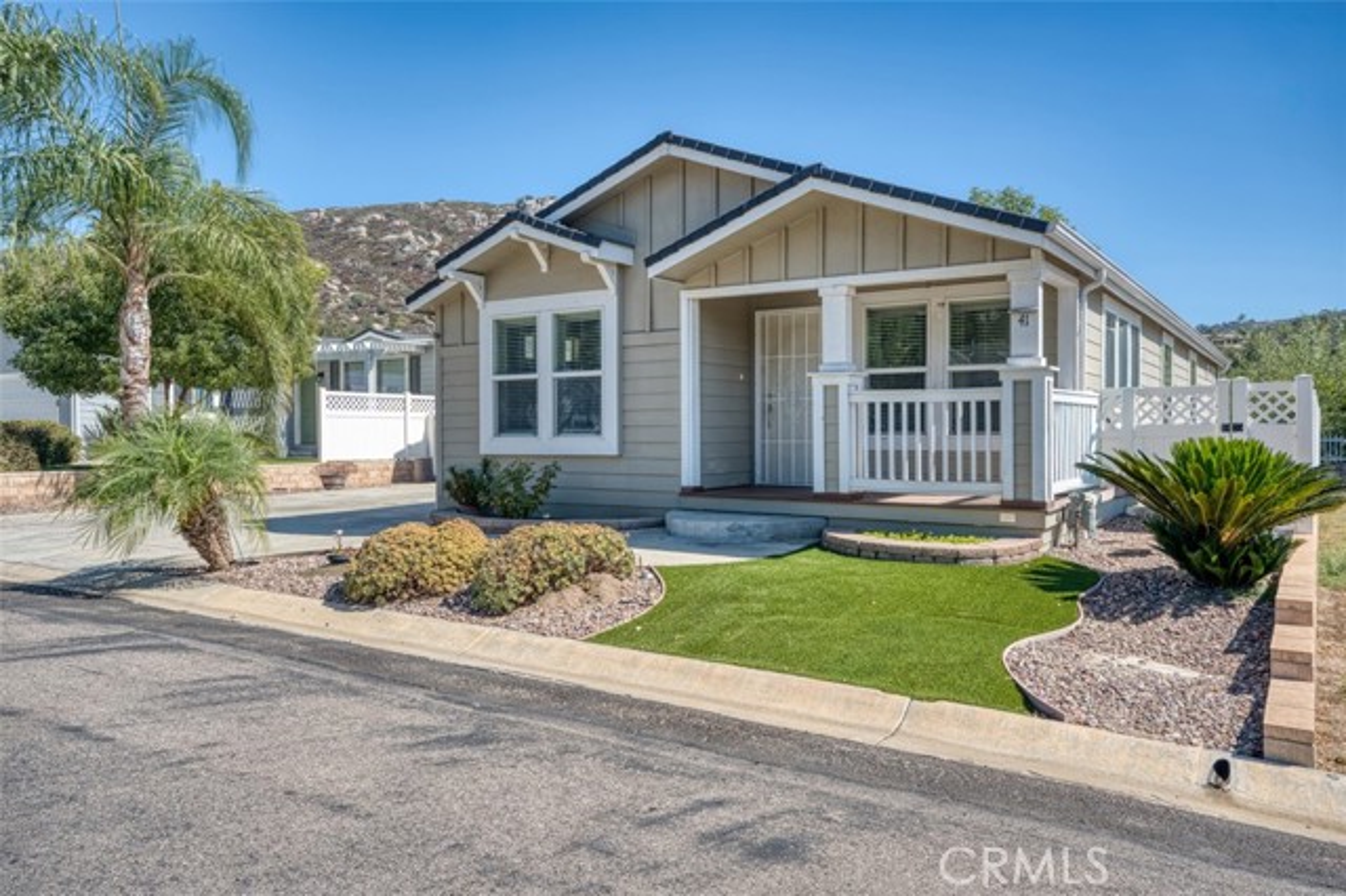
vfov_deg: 50.4
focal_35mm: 26
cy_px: 448
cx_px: 673
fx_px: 953
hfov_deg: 70.5
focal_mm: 25.5
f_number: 8
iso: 250
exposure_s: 1/200
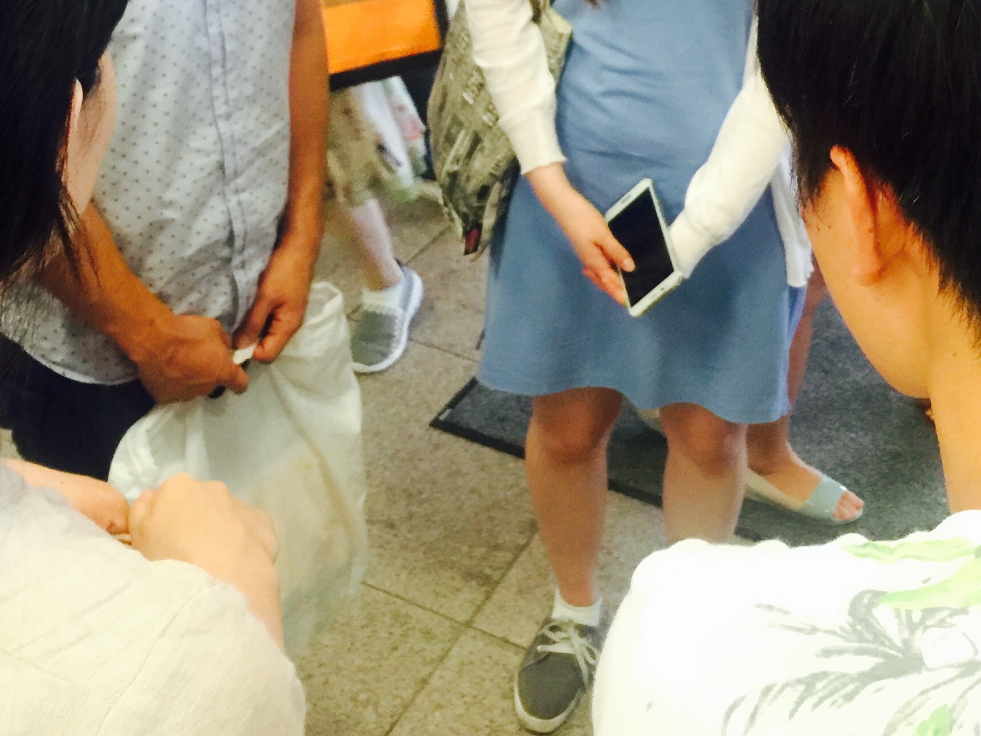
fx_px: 1559
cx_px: 552
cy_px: 92
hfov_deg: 34.9
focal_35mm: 55
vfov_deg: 25.8
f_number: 2.2
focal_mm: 4.15
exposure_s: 1/15
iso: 125
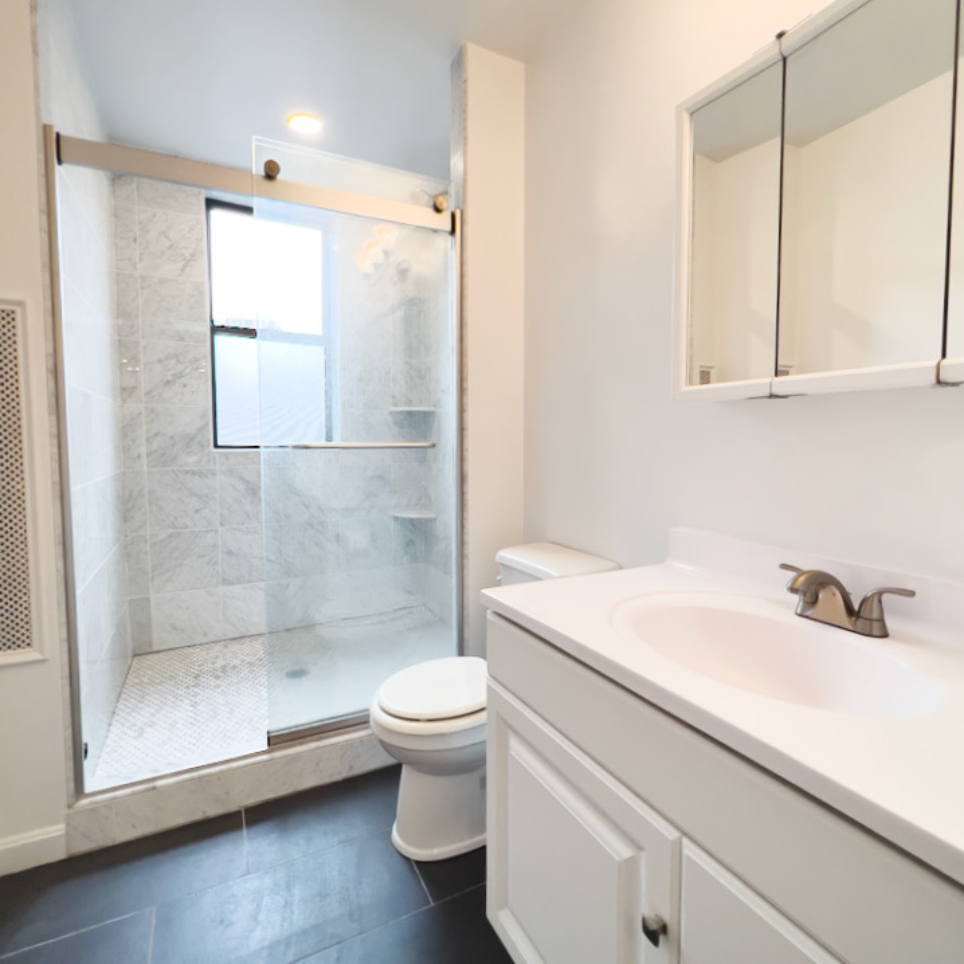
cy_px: 467
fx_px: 504
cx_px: 494
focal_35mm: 16
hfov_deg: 87.4
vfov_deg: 87.4
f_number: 1.8
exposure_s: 1/122
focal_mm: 1.57
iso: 100
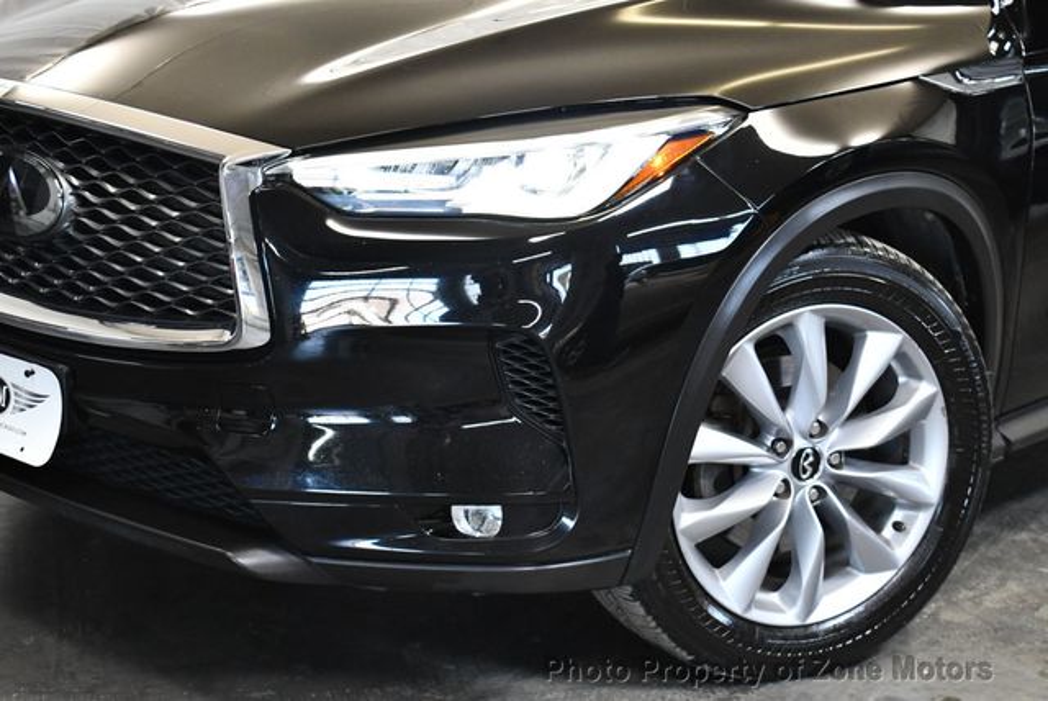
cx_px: 524
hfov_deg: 29.6
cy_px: 350
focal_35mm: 68
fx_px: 1981
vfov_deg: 20.1
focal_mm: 34
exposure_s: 1/125
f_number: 4.5
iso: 1800
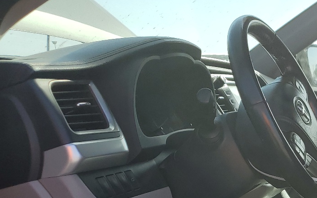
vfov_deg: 19.2
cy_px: 249
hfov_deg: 29.0
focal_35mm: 63
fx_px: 544
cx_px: 360
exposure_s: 1/1250
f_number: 1.5
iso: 50
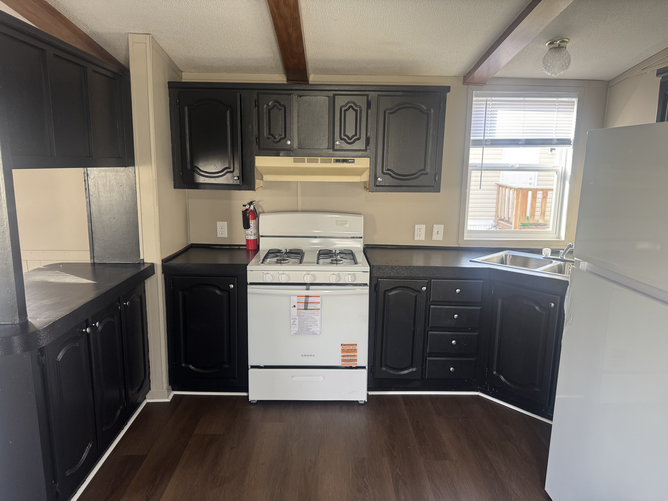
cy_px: 250
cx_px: 334
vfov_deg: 56.8
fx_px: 463
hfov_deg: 71.6
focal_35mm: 24
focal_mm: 6.76
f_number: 1.78
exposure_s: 1/60
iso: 160
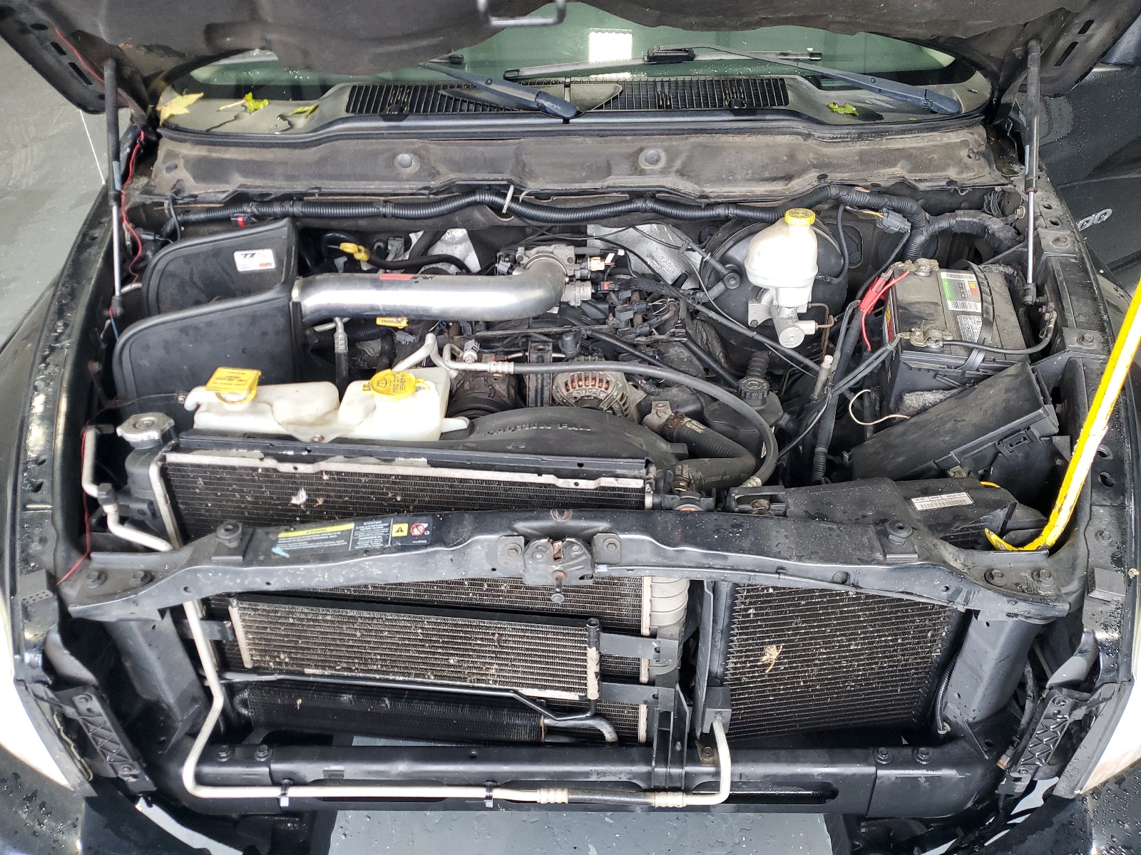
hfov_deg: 67.3
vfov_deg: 53.1
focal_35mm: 26
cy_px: 428
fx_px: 857
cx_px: 570
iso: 107
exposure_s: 1/60.2
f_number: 1.5
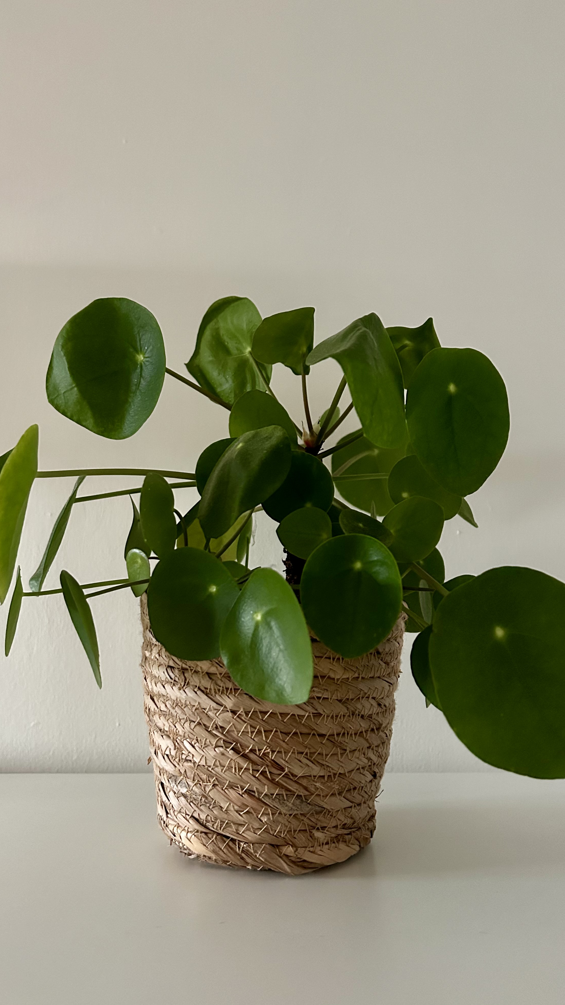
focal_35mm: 29
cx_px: 286
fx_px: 772
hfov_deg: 40.2
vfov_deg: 66.1
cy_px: 498
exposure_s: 1/40
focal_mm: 5.7
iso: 640
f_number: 1.5
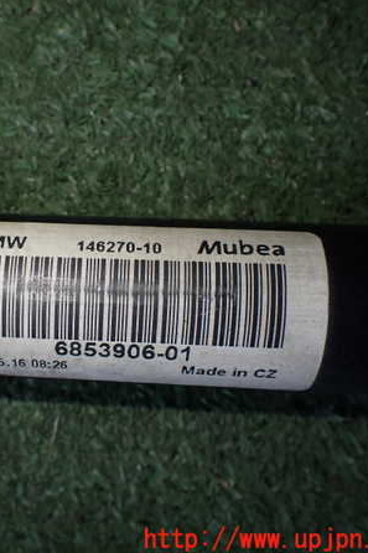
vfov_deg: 46.4
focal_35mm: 42
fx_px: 644
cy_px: 276
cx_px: 52
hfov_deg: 30.7
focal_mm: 5.4
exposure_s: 1/125
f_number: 2.3
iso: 200
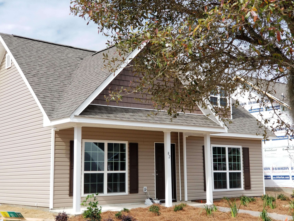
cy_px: 110
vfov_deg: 28.0
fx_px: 442
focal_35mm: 52
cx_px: 147
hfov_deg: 36.8
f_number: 2.4
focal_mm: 6
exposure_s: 1/788
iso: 25
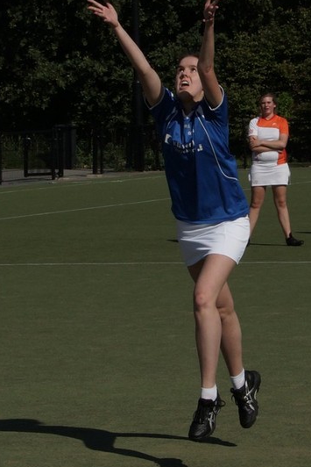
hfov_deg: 13.5
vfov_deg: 19.8
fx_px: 1307
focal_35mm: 101
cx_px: 86
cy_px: 45
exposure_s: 1/1000
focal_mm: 35
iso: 200
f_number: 10
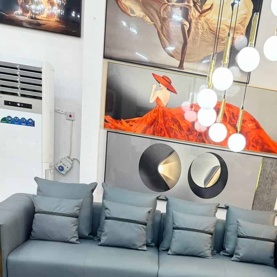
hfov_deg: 38.2
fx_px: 389
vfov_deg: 36.1
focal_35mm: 43
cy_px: 262
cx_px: 207
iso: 160
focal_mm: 6.76
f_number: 1.78
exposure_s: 1/100
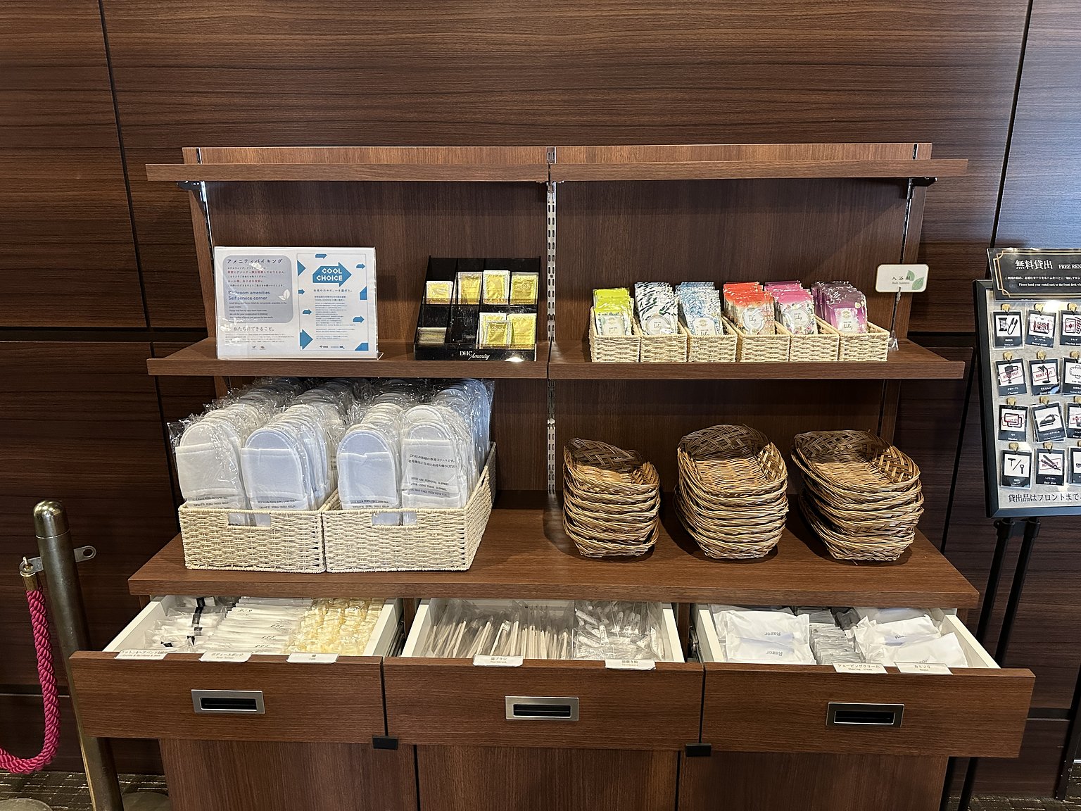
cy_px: 406
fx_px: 749
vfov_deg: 56.8
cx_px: 540
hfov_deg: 71.6
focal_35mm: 24
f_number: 1.78
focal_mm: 6.86
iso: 500
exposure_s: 1/60
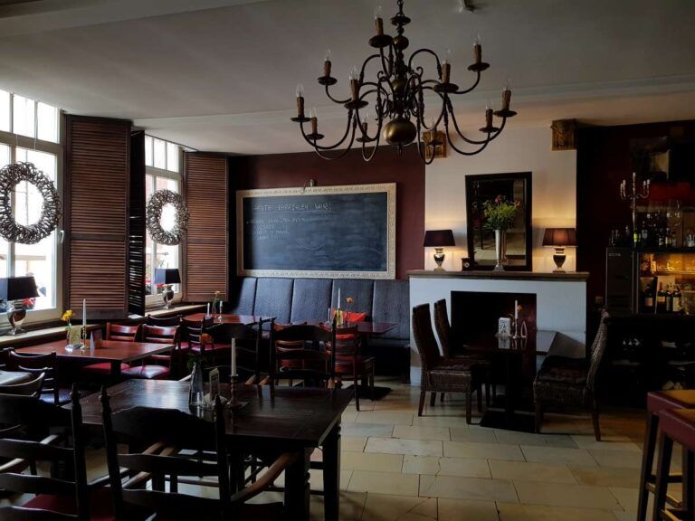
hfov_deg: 67.3
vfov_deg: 53.1
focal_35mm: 26
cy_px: 260
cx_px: 348
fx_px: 522
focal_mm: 4.2
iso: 64
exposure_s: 1/50
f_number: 1.7
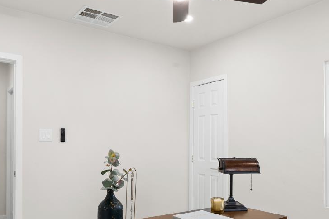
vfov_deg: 39.6
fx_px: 301
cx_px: 191
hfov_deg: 57.0
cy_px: 140
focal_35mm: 33
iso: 640
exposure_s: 1/3
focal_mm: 16
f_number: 11
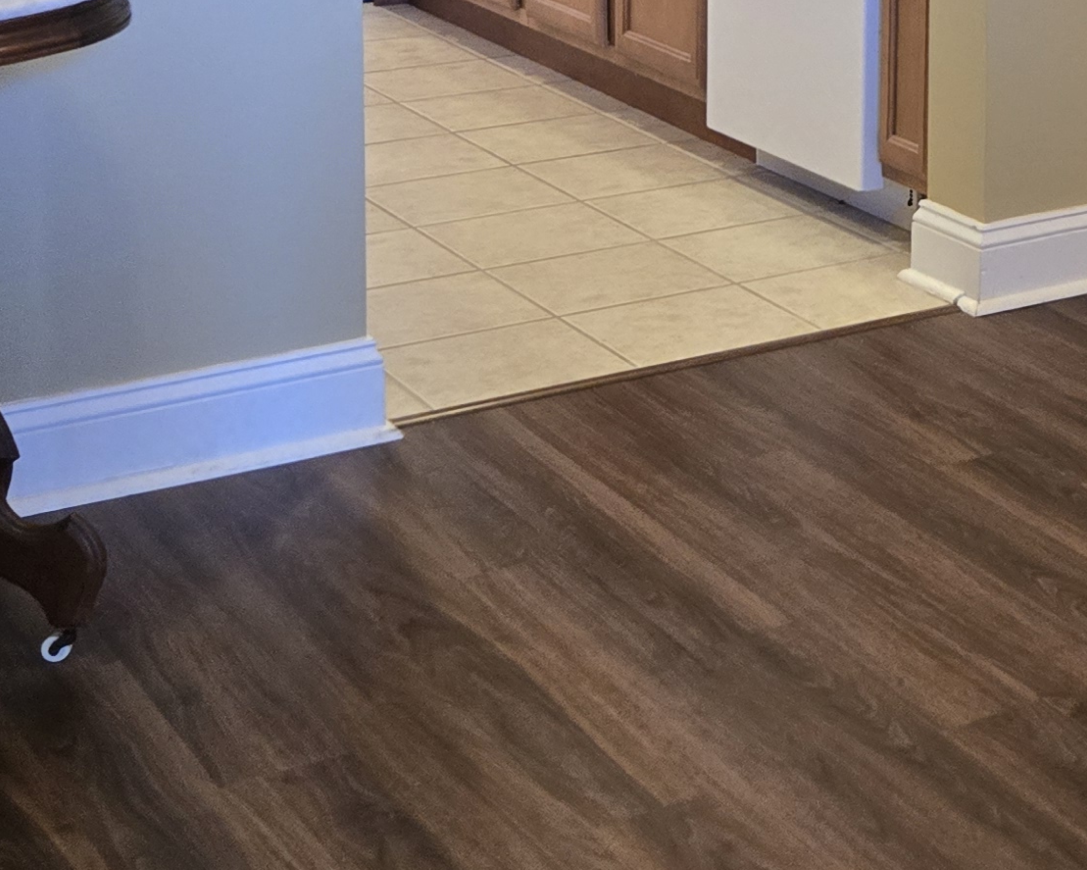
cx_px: 1251
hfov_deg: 22.0
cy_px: -180
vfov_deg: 18.0
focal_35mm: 81
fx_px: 2606
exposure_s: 1/120
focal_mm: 5.4
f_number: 1.8
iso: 400
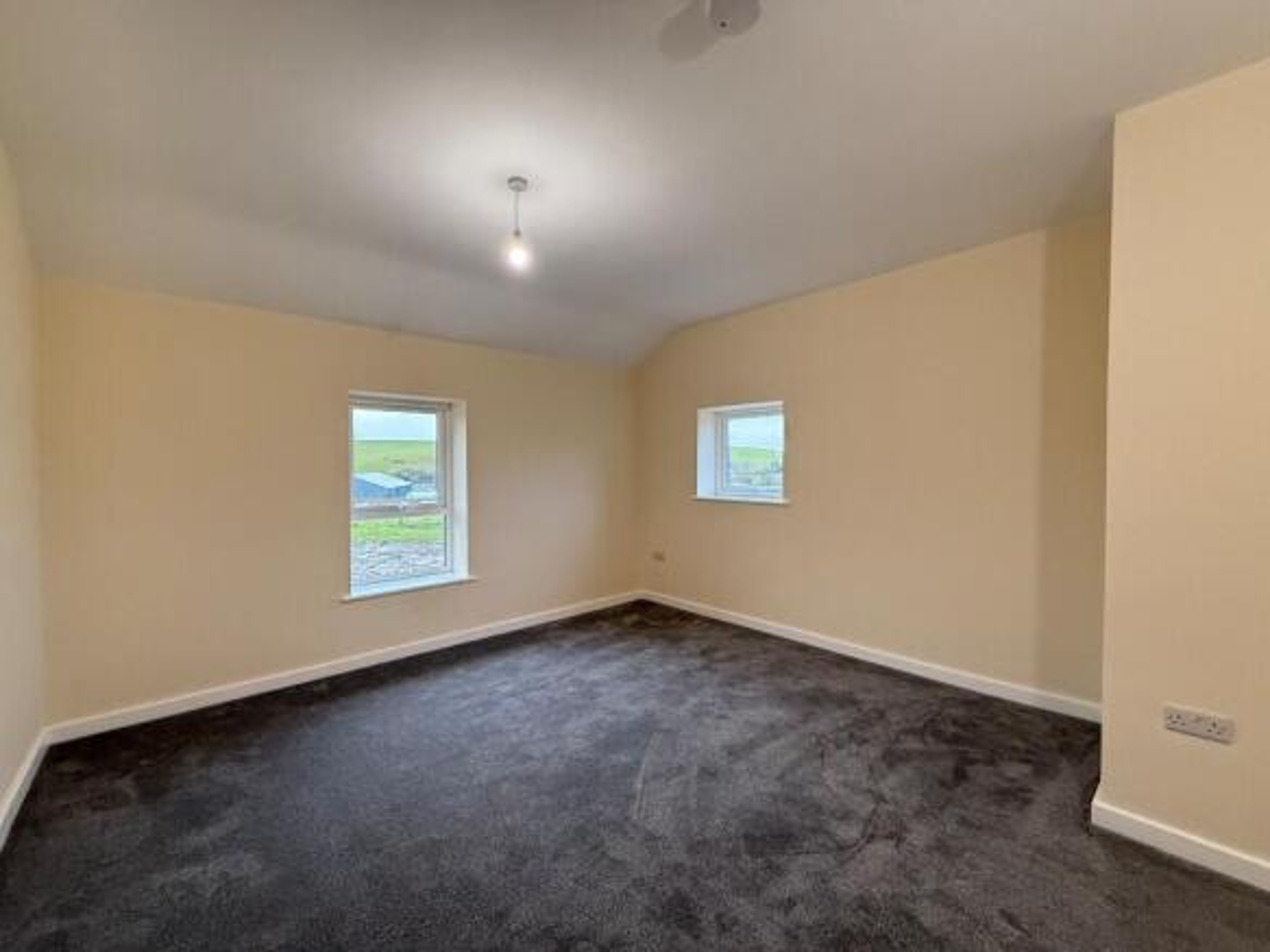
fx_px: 514
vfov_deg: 85.7
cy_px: 476
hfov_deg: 102.1
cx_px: 635
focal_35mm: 14
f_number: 2.2
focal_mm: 2.22
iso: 500
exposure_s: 1/100
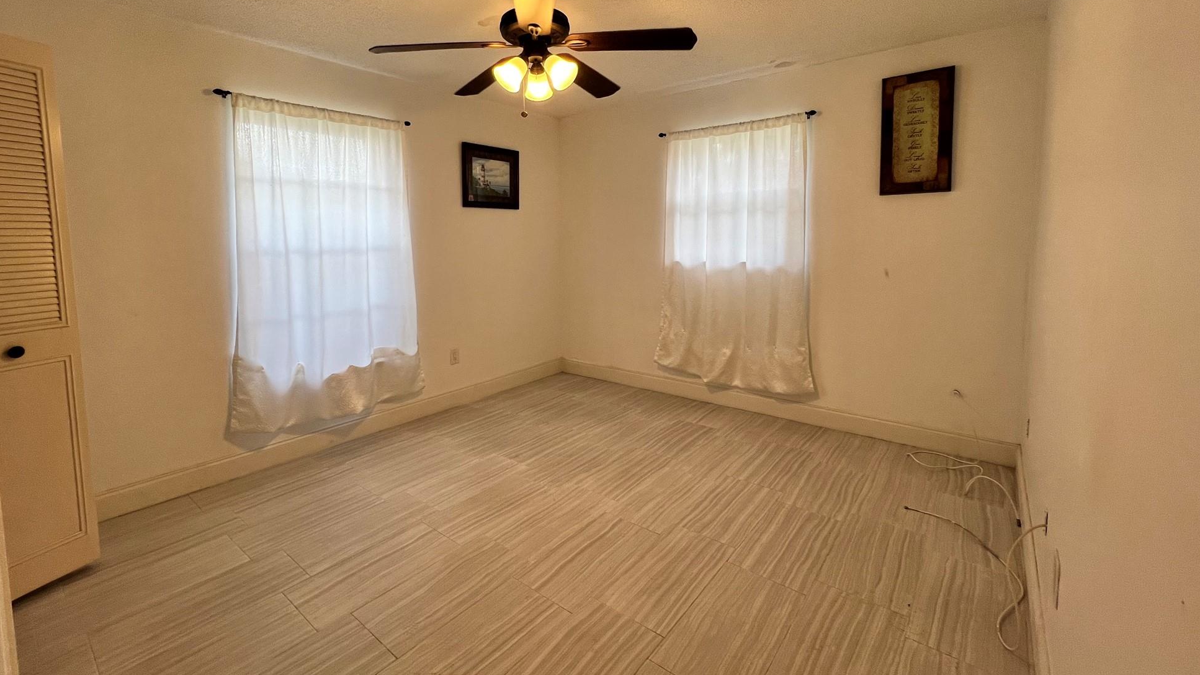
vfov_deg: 70.0
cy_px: 279
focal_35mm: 15
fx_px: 477
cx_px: 573
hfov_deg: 102.9
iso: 100
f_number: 1.8
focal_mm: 1.57
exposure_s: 1/120
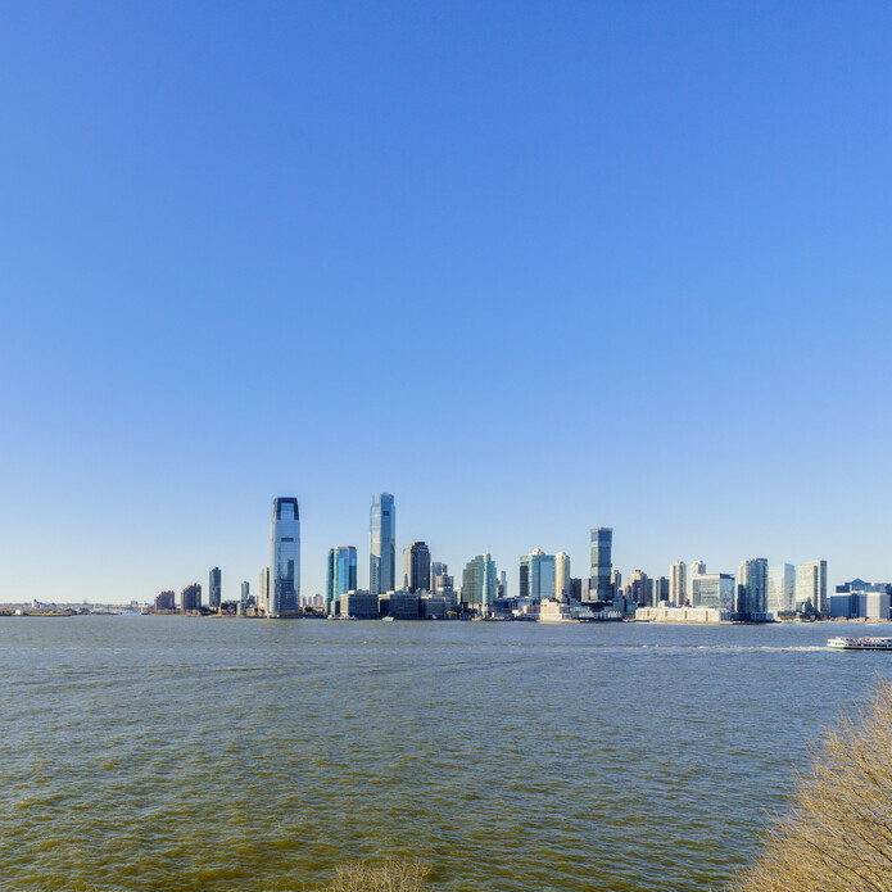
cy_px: 601
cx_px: 234
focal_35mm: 22
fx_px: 641
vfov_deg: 67.6
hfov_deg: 65.8
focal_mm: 12
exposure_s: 1/640
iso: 400
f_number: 10
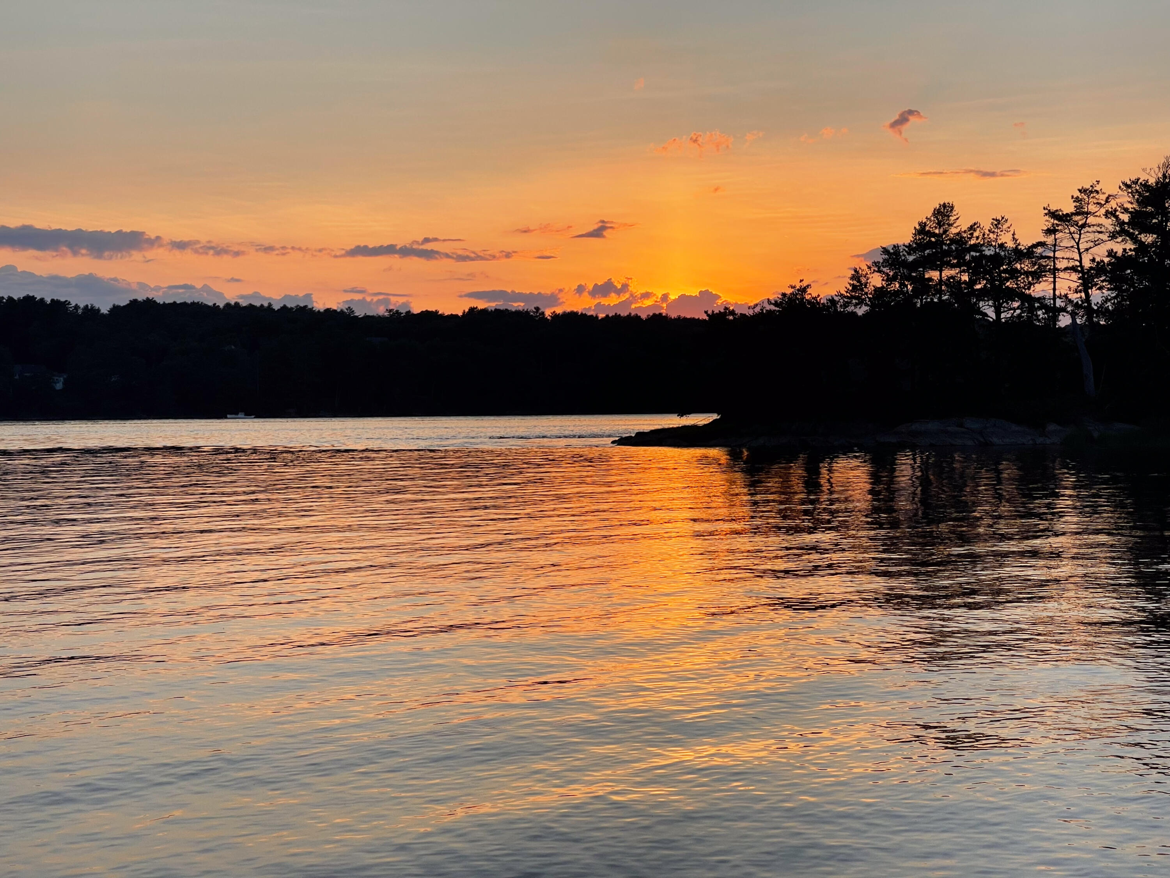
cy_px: 439
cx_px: 585
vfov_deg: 22.9
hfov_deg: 30.3
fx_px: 2163
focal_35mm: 64
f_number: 2.2
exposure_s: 1/350
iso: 20
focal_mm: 7.5
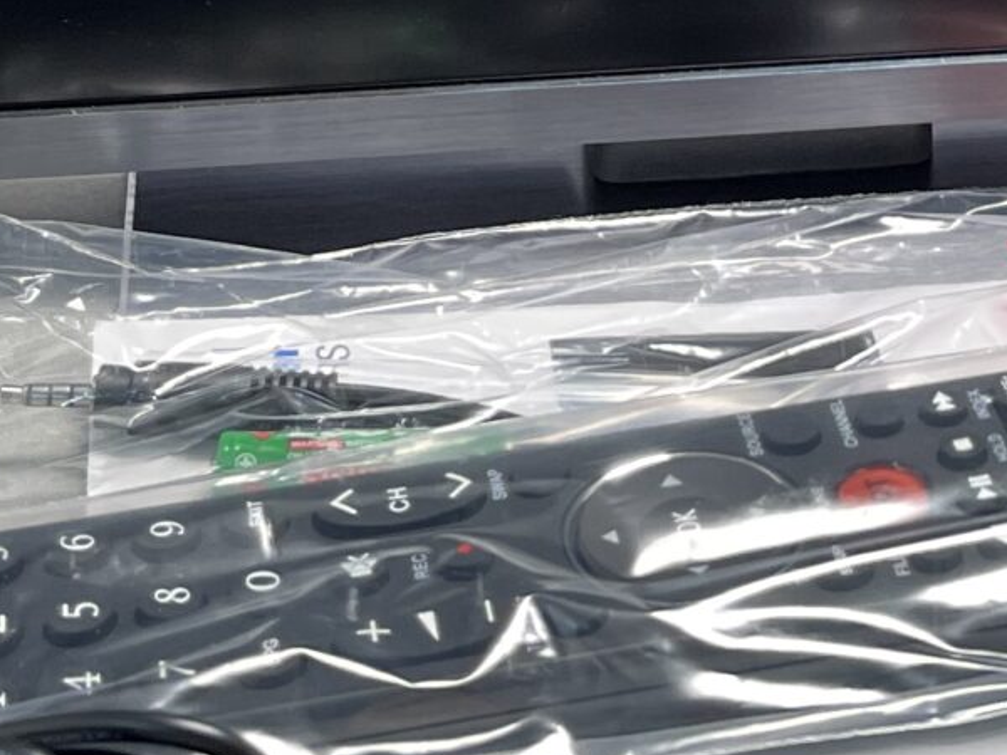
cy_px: -539
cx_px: 832
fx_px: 3229
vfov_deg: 12.4
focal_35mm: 111
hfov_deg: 17.6
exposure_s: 1/100
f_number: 1.6
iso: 125
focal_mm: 5.1
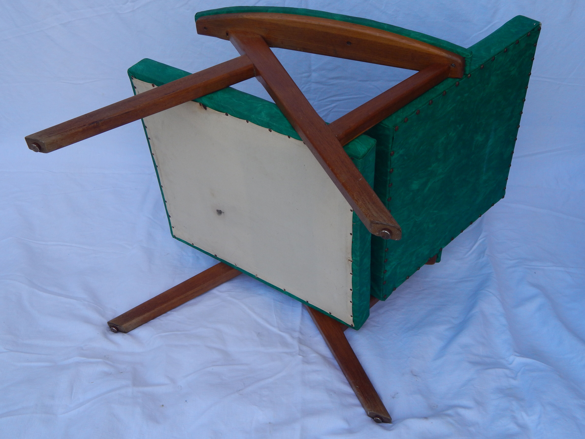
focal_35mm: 38
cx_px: 292
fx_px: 642
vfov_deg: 37.7
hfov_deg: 49.0
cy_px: 220
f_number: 3.4
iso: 125
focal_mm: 6.8
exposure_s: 1/320
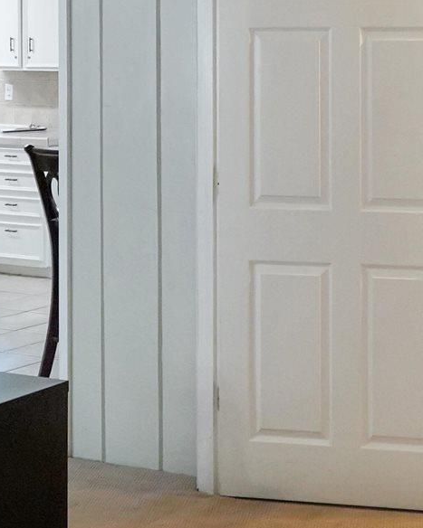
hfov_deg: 16.6
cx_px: 727
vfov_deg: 22.9
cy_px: -29
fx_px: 1237
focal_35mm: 79
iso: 2500
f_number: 4
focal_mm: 16
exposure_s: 1/160
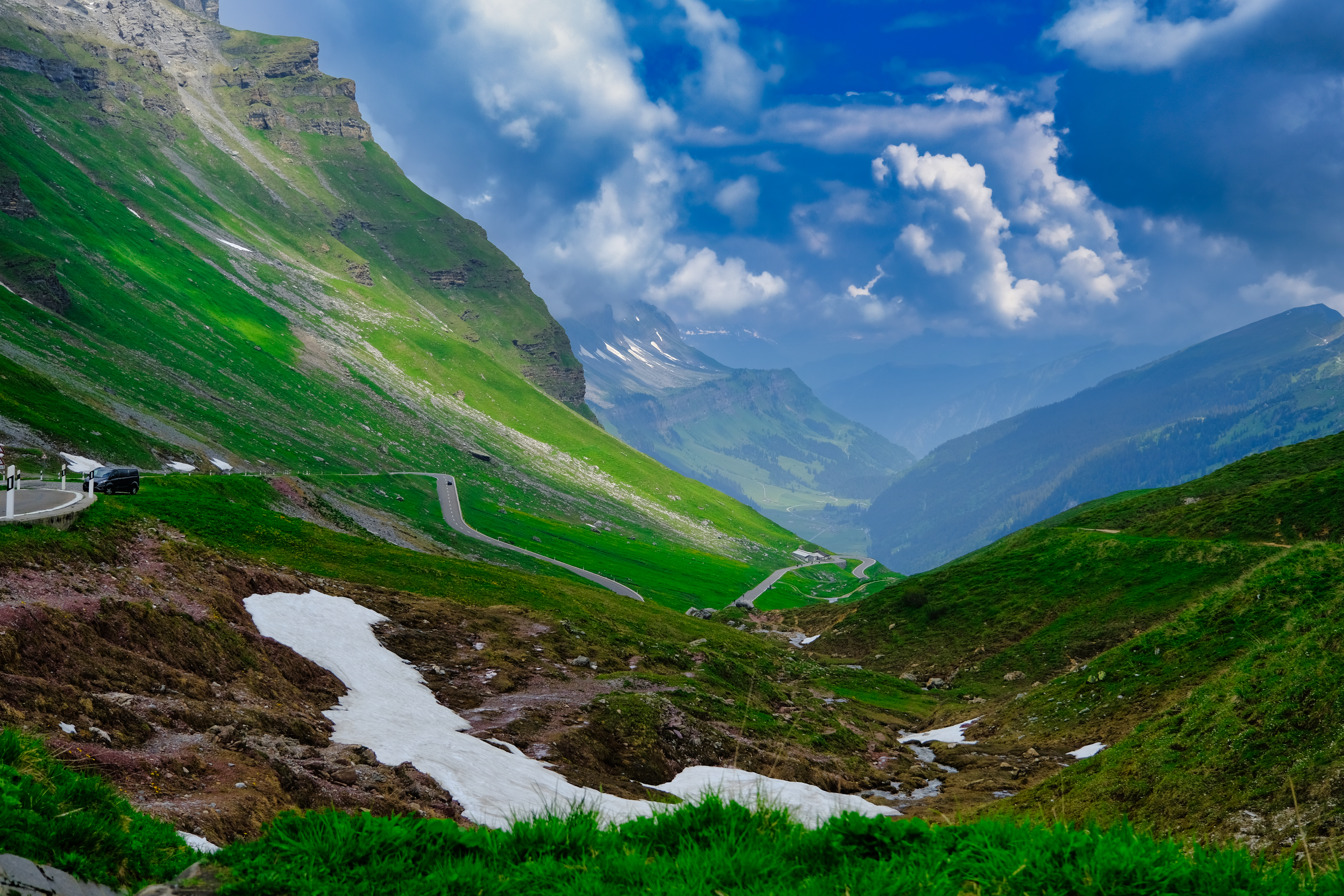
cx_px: 672
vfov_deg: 32.6
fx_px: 1531
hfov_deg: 47.4
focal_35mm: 41
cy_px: 448
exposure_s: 1/1500
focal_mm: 27.5
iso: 160
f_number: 4
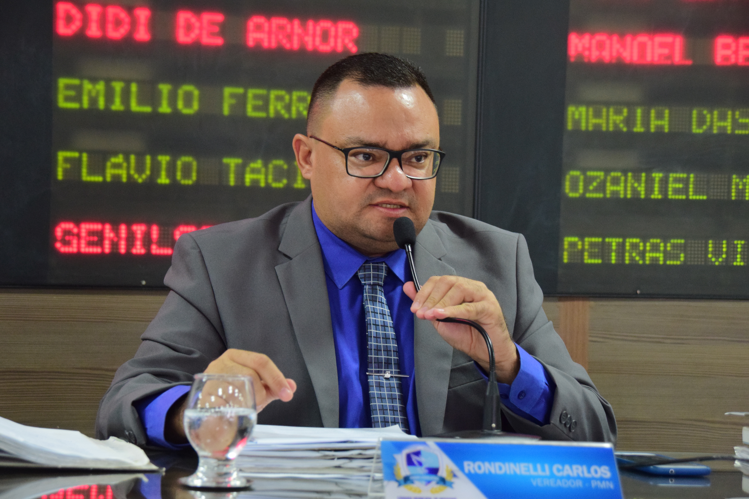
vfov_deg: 8.3
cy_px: 250
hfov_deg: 12.5
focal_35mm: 165
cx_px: 374
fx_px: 3433
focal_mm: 110
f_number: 6.3
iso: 1600
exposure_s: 1/60
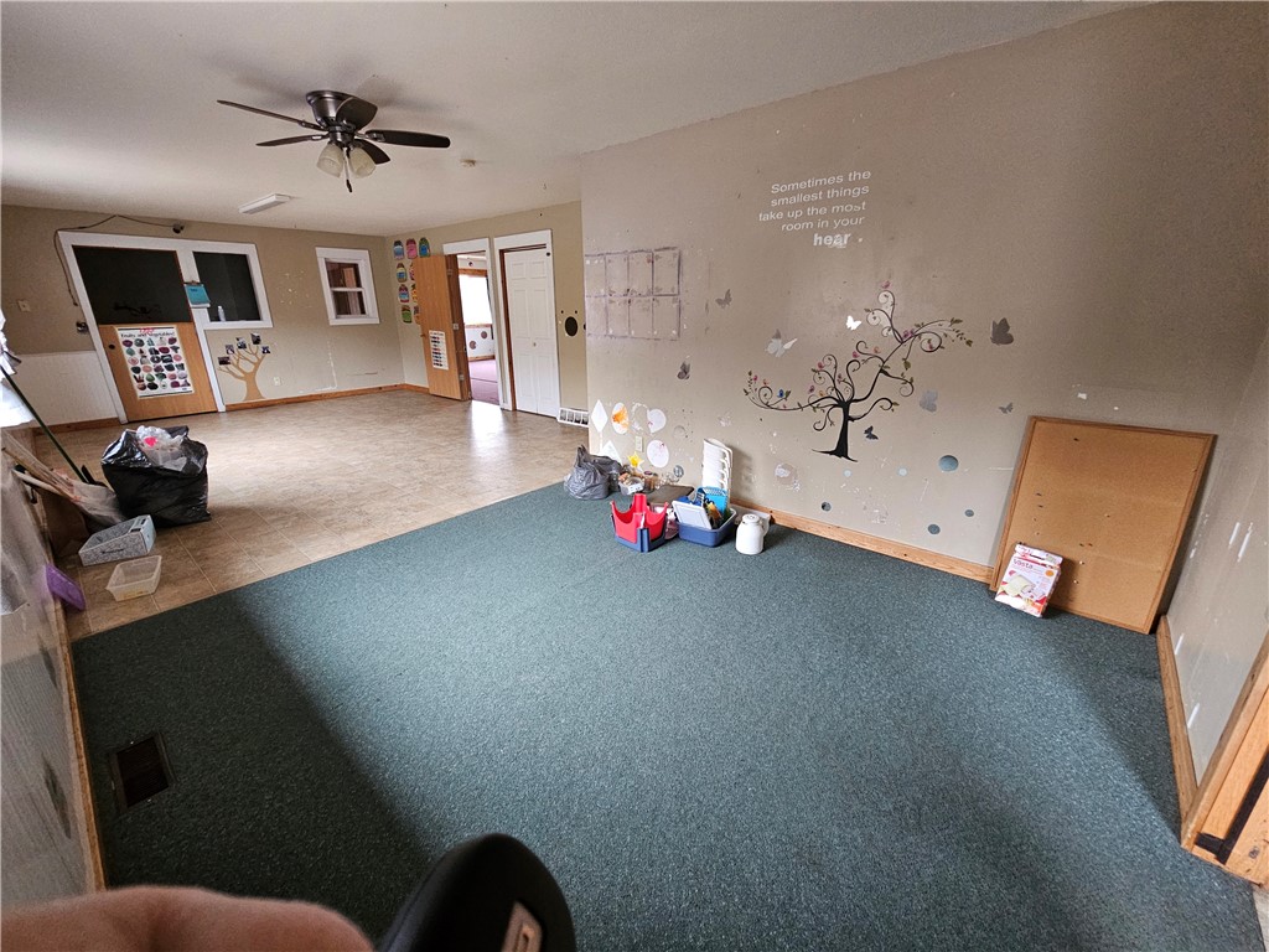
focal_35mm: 13
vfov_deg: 89.9
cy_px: 476
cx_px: 634
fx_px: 477
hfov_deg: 106.2
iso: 320
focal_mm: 2.2
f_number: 2.2
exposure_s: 1/40
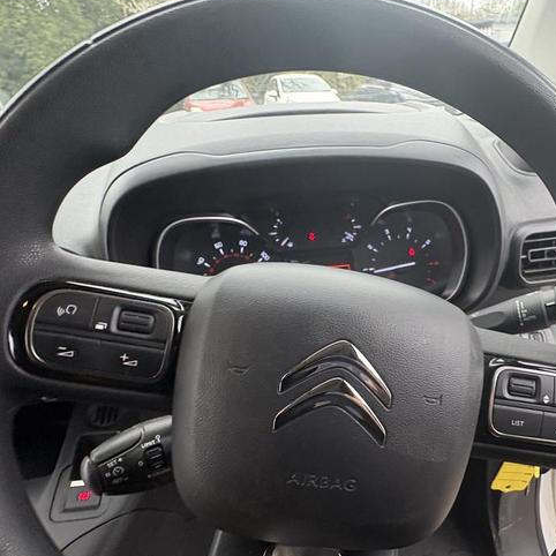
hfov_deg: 64.8
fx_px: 418
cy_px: 370
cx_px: 388
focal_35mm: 23
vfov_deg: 65.5
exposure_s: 1/99
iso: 200
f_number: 2.2
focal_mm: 2.22
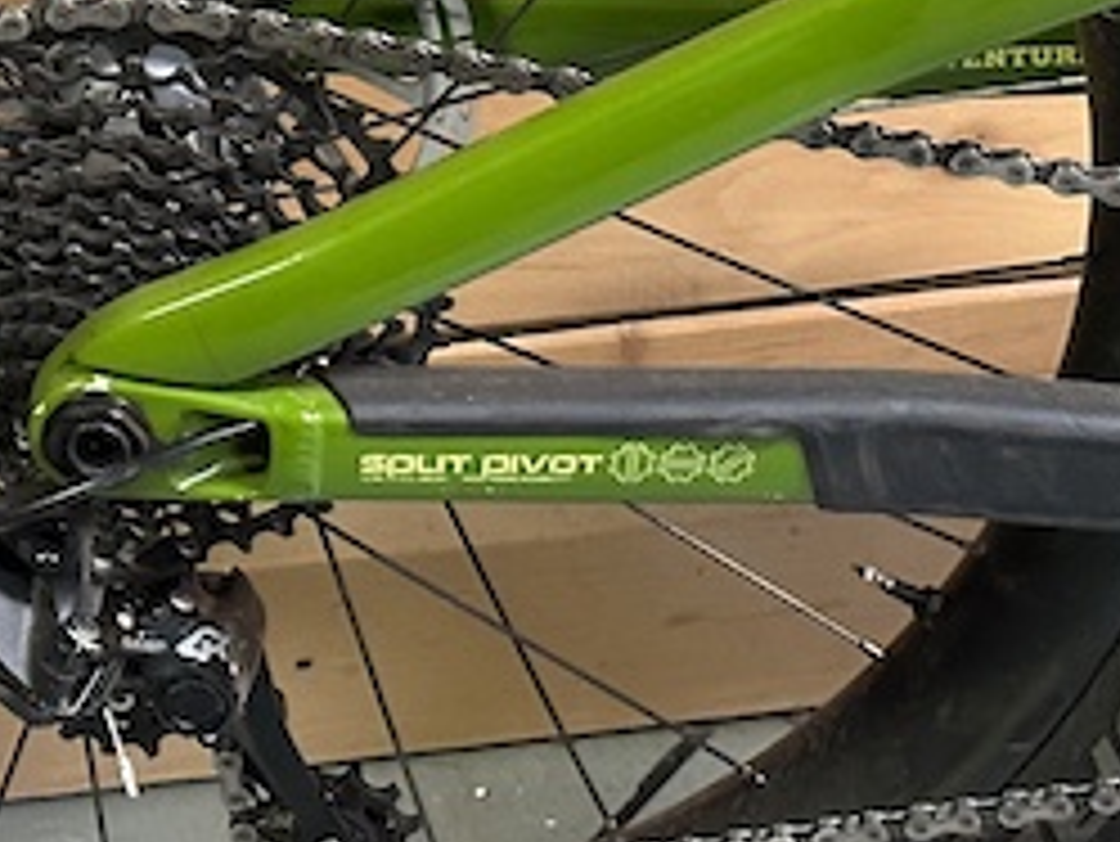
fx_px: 4985
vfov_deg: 9.6
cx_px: 571
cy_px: -5
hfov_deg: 12.8
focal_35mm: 154
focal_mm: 6.86
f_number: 1.78
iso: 640
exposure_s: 1/20
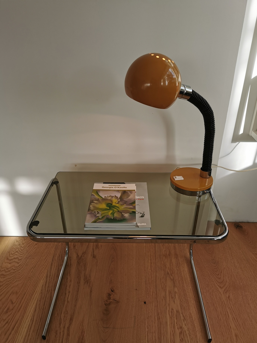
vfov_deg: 65.3
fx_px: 267
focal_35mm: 27
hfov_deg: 51.4
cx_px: 128
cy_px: 172
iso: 50
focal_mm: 5.56
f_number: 1.6
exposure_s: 1/303
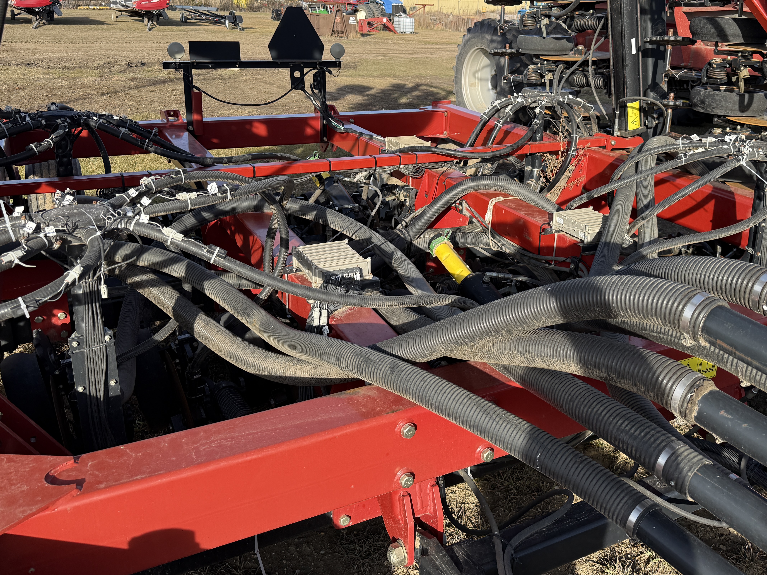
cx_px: 443
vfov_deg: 43.9
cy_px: 220
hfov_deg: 56.6
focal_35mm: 32
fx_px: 709
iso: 100
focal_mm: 6.76
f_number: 1.78
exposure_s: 1/1770
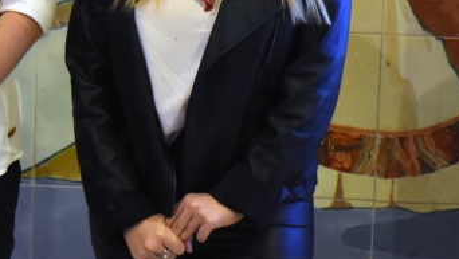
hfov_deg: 6.5
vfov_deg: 3.7
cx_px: -177
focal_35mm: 329
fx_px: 4007
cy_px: -37
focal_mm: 70
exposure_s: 1/60
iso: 1600
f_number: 5
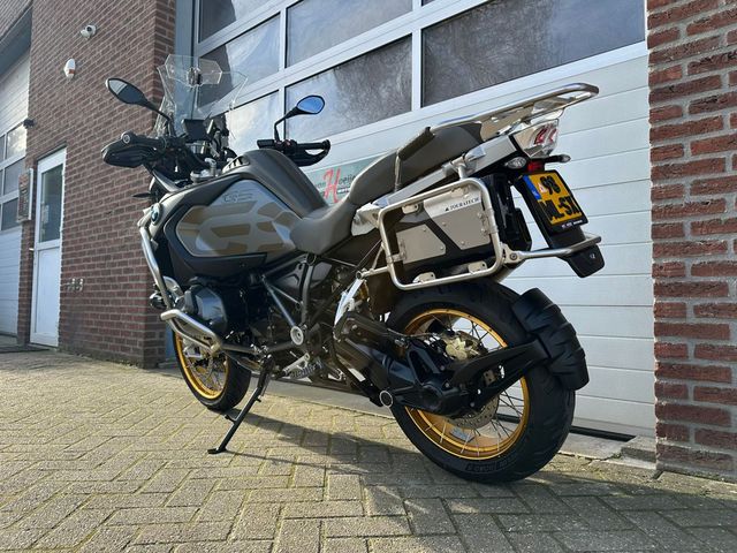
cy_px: 276
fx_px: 511
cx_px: 368
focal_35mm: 24
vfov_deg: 56.8
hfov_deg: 71.6
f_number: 1.78
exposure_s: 1/1029
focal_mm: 6.86
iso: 80
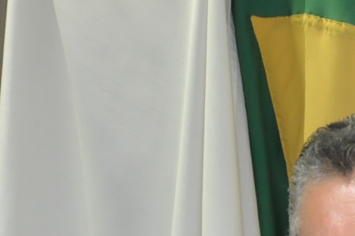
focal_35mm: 602
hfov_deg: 3.4
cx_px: 309
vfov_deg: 2.3
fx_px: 5930
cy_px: 404
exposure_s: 1/60
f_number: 5.6
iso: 2000
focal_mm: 105
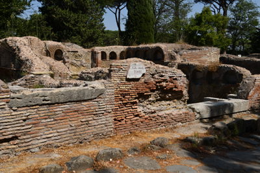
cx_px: 130
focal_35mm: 39
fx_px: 282
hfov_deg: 49.5
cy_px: 86
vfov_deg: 34.2
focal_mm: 26
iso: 100
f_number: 5.6
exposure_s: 1/1000
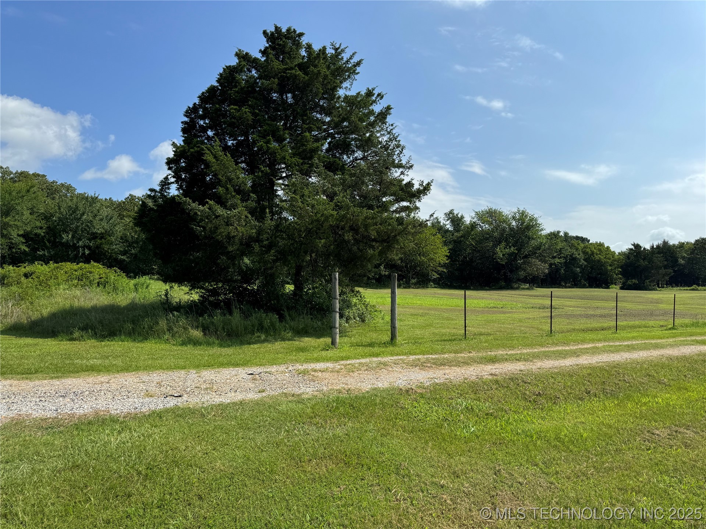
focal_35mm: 24
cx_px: 353
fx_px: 489
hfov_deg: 71.6
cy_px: 264
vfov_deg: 56.8
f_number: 1.78
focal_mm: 6.76
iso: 80
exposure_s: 1/5348
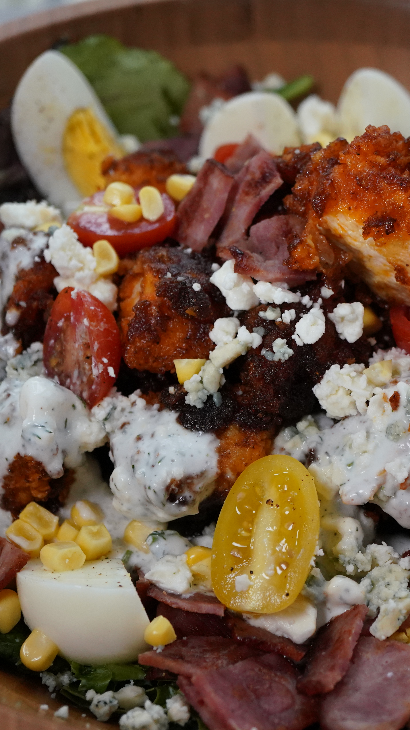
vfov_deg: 28.6
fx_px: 1430
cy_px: 382
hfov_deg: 16.2
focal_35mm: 74
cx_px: 316
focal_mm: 30
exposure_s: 1/800
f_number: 4
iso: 1600
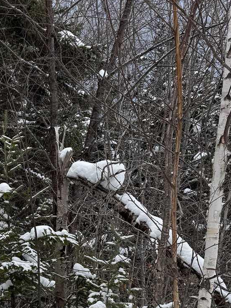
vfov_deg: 24.4
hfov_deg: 19.1
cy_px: 331
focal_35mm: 75
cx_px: 4
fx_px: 667
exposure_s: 1/4405
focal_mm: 6.76
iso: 80
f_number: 1.78
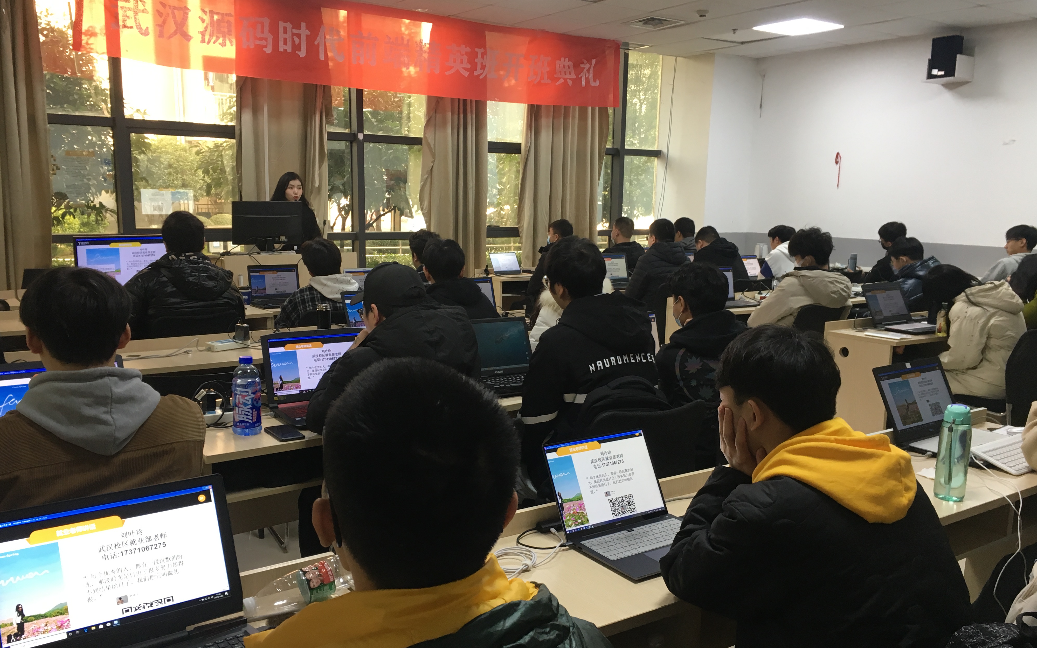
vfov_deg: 40.6
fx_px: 876
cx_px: 519
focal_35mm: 31
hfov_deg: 61.2
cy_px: 351
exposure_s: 1/33
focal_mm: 4.15
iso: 64
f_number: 2.2
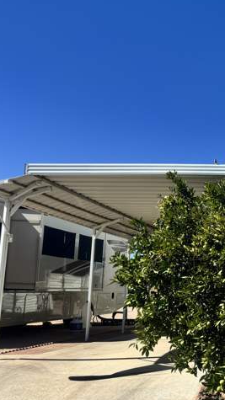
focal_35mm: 44
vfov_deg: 46.1
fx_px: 467
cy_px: 243
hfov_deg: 22.9
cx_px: 319
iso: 80
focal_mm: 6.76
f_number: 1.78
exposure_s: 1/4608
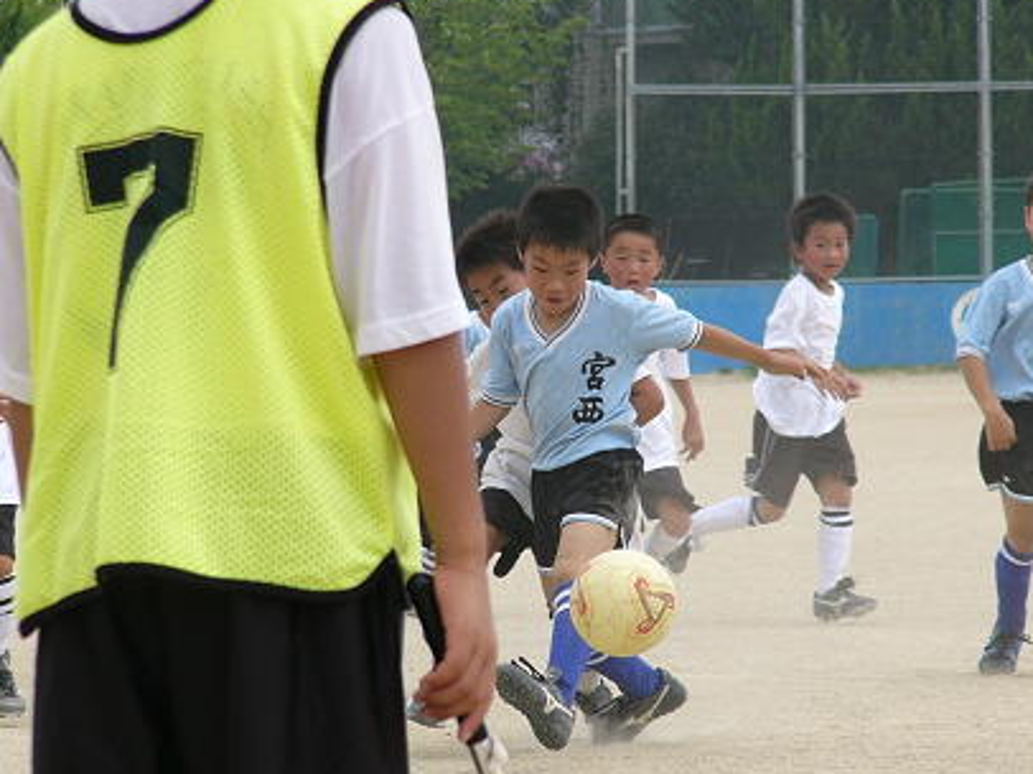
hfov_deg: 8.5
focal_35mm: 232
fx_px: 6919
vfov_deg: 6.4
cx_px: 570
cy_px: 400
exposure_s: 1/500
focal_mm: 25.8
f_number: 5.2
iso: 50
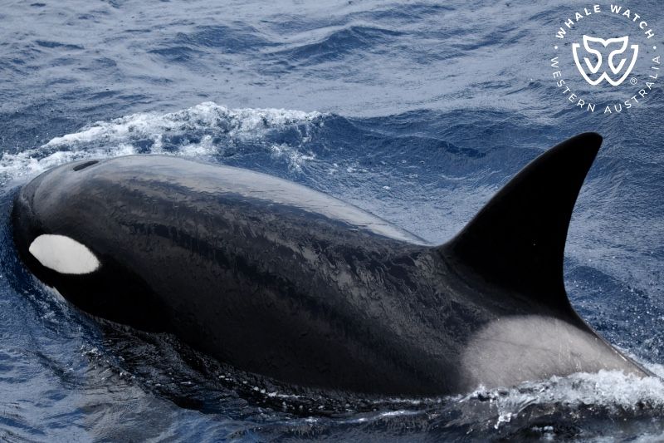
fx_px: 2213
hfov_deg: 17.1
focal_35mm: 120
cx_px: 332
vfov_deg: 11.4
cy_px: 222
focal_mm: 120
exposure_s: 1/8000
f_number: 5
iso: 1400
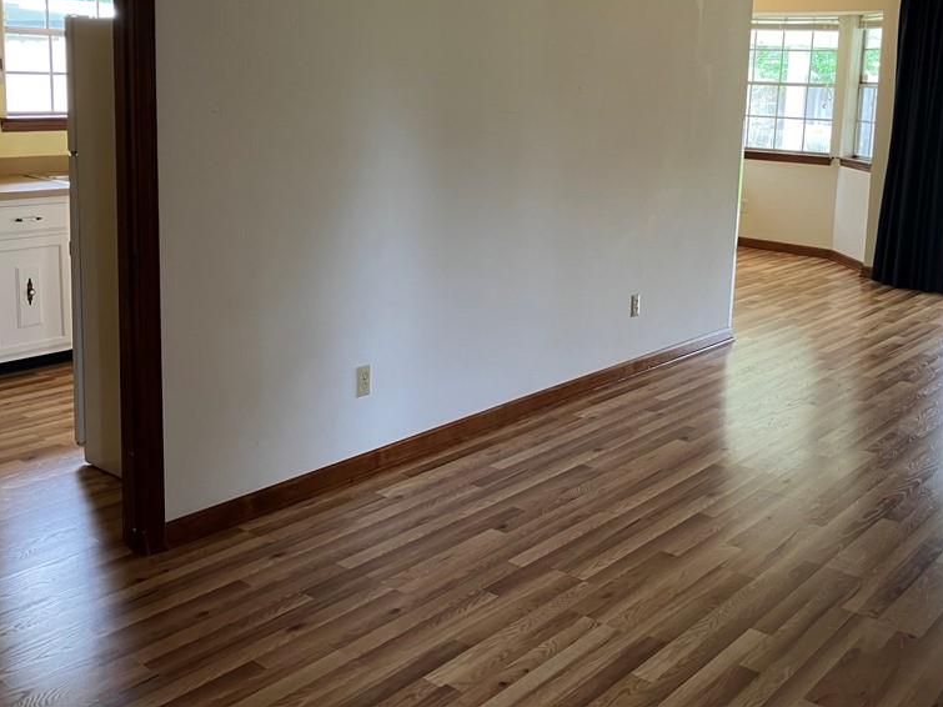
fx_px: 1035
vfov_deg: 37.3
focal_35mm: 38
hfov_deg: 48.8
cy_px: 229
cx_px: 538
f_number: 1.8
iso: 100
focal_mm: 3.99
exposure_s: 1/60
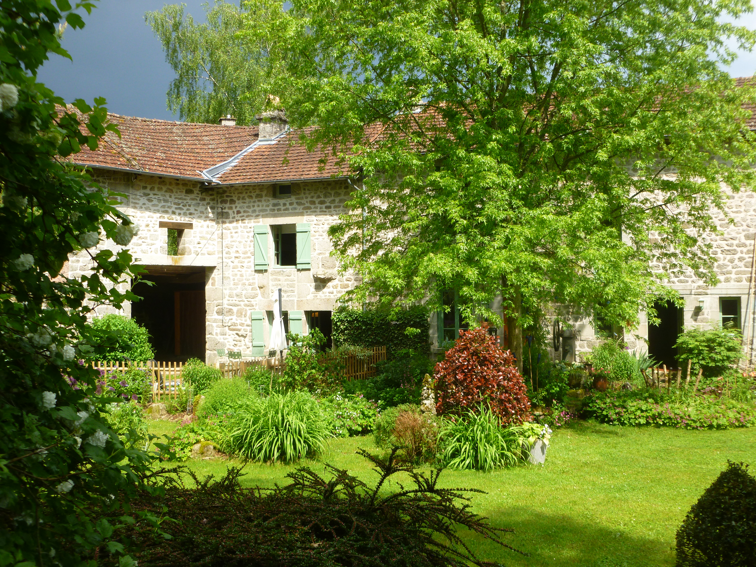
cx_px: 378
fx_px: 786
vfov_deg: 39.7
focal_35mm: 36
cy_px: 284
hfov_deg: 51.4
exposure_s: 1/320
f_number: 3.6
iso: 100
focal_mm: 6.5
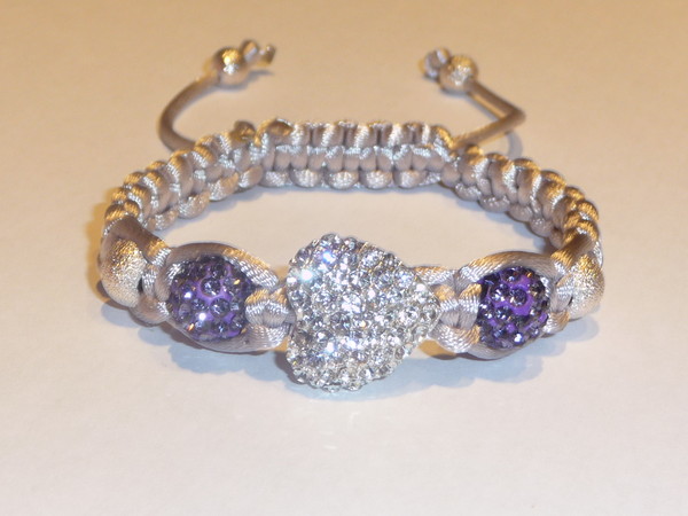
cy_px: 258
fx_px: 1670
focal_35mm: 84
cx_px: 344
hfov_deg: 23.3
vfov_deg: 17.6
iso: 100
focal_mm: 8.5
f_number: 4.2
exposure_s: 1/30
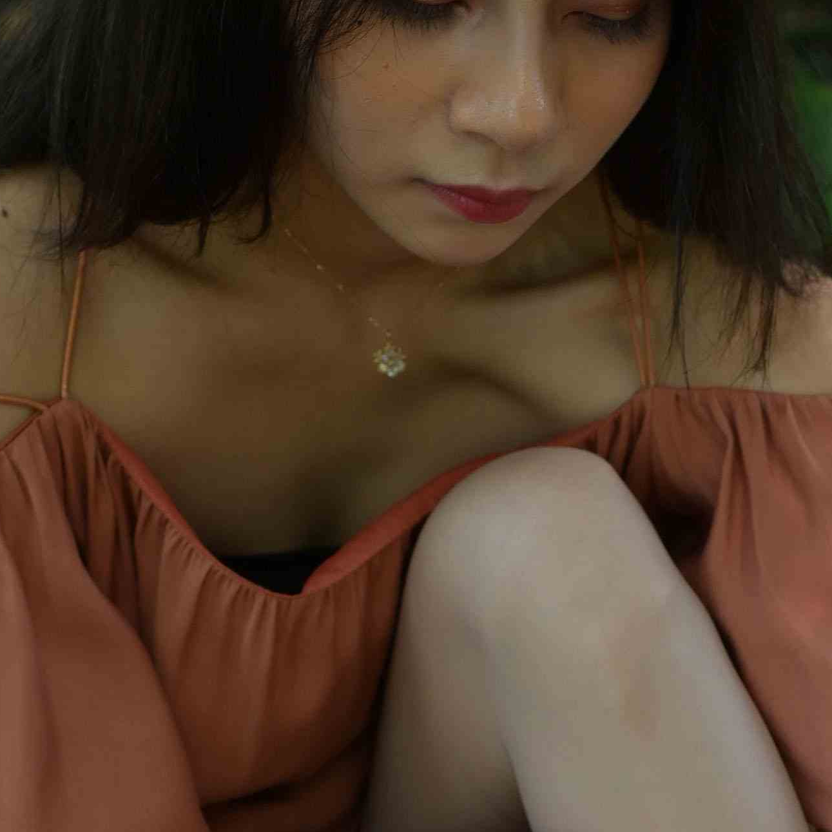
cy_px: 893
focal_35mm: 106
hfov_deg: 16.2
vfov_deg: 16.0
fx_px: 2882
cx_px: 752
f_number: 4
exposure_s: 1/250
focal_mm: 35
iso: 220
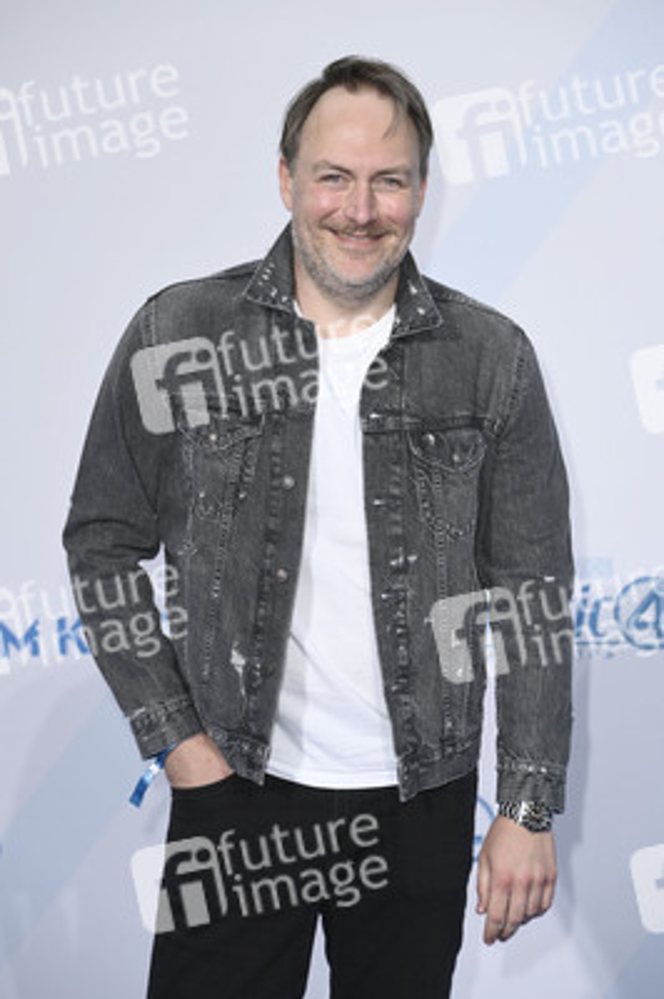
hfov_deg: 10.1
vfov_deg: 15.2
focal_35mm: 135
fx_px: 3741
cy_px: 500
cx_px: 332
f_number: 5.6
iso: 400
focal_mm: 135
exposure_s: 1/250
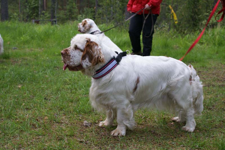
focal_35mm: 52
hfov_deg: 37.9
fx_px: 328
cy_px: 75
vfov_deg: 25.7
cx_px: 112
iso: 100
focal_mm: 35
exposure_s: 1/80
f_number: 6.3
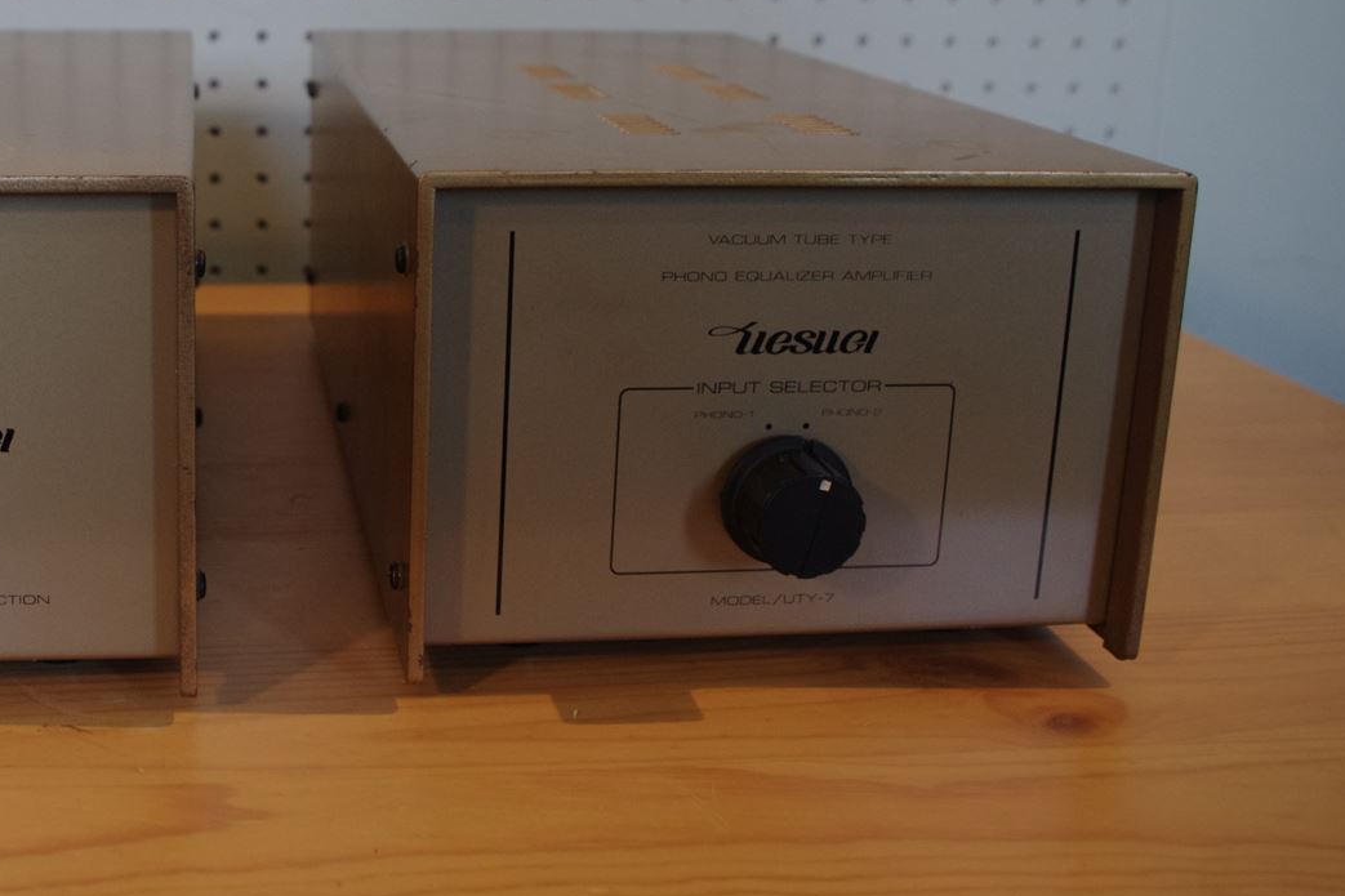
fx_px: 1718
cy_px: 258
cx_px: 330
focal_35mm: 46
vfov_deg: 28.9
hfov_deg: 41.4
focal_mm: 20
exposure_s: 1/50
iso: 800
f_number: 5
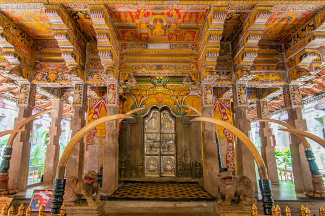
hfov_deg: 90.1
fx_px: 162
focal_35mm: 18
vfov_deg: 67.3
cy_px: 108
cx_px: 162
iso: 400
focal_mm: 12
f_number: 5
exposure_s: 1/10
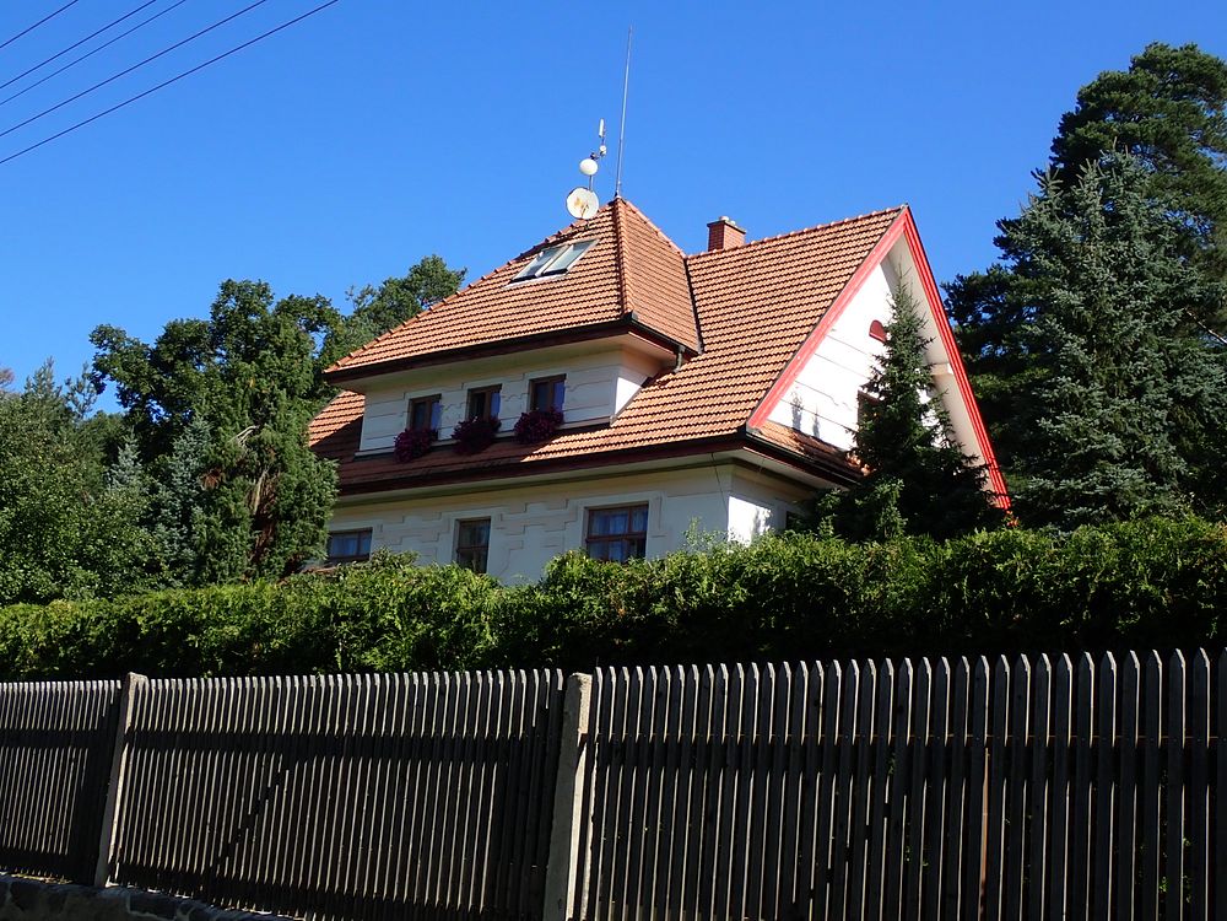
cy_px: 460
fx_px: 1666
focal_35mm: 47
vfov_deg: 30.9
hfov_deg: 40.4
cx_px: 614
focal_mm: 8.4
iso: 100
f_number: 4.5
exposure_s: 1/640
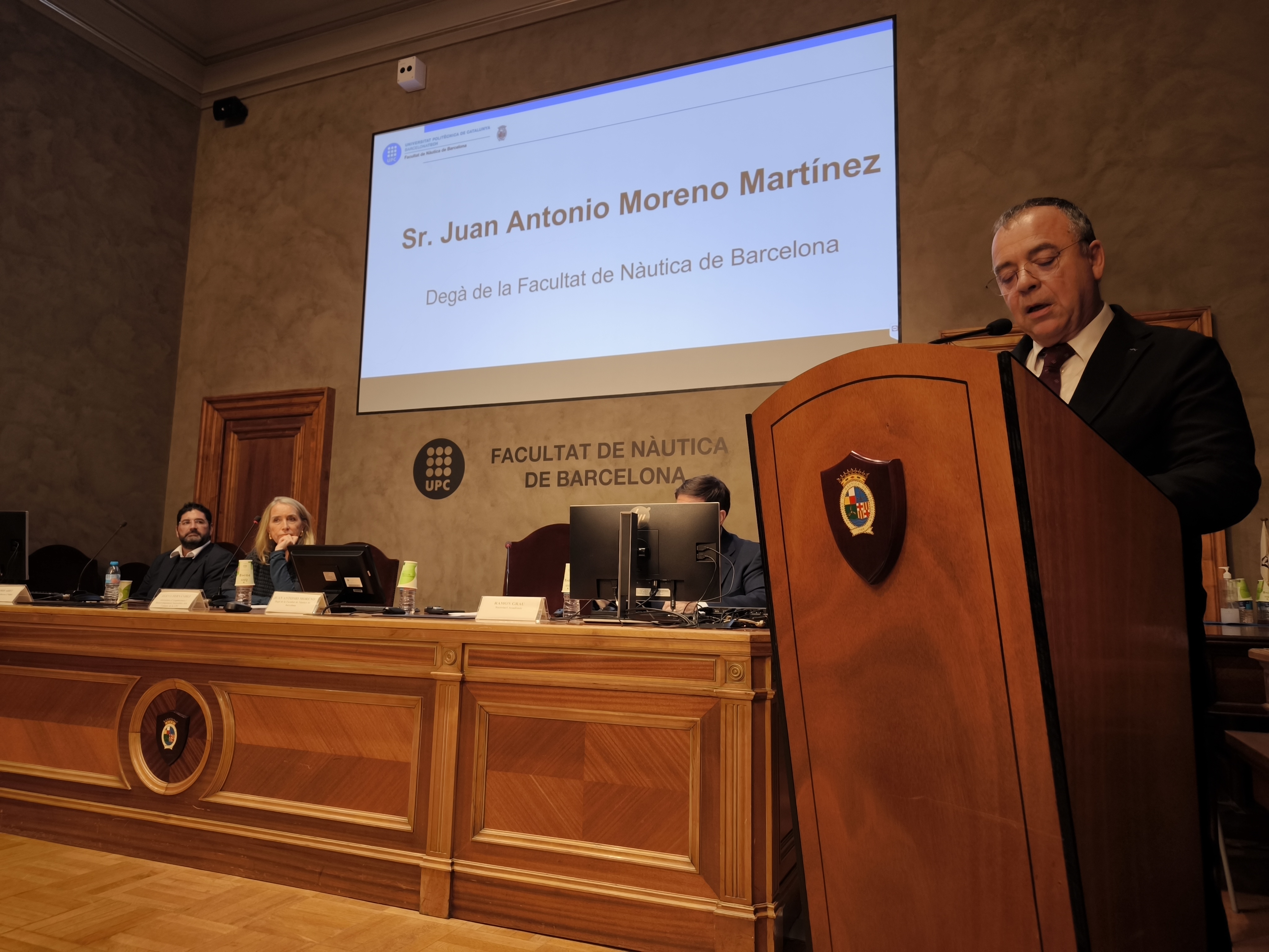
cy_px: 476
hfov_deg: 71.6
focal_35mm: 24
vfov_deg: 56.8
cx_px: 634
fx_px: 880
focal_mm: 6.92
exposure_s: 1/100
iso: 160
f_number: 1.9
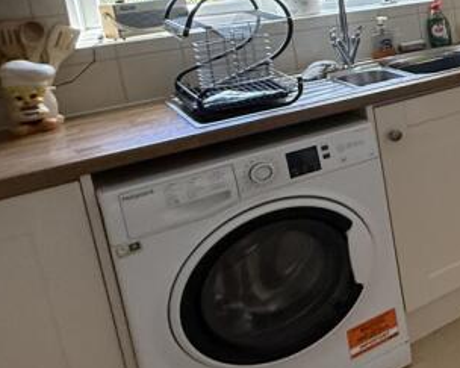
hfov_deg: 25.0
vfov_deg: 30.7
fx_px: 626
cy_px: 14
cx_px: 758
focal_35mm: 46
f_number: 2.2
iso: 320
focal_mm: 2.22
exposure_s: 1/99
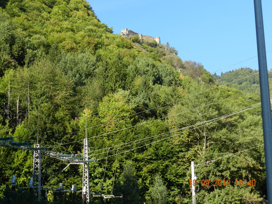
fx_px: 471
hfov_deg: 32.2
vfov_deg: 24.4
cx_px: 136
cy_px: 102
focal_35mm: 60
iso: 160
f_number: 4.6
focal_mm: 10.7
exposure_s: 1/400
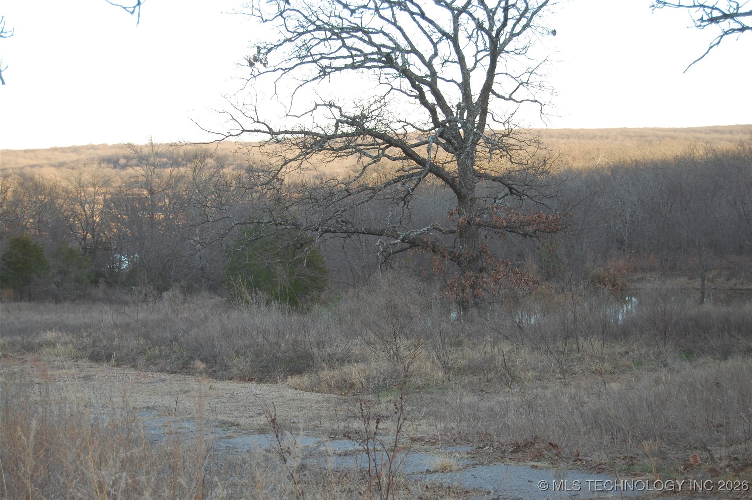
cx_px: 376
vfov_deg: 19.7
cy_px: 250
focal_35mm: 69
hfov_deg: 29.3
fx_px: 1440
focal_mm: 46
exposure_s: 1/160
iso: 400
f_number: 5.3
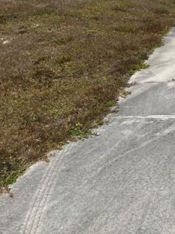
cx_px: 178
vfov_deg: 29.1
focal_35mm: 66
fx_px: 445
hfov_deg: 21.4
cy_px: 70
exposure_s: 1/6757
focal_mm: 4.25
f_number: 1.8
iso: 32
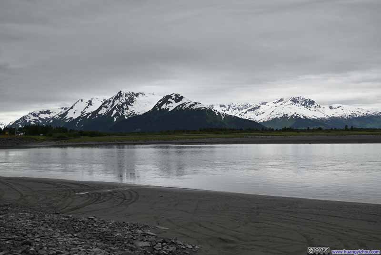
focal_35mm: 35
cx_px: 190
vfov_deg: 37.9
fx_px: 371
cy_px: 128
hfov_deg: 54.4
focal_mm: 35
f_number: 4.5
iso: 100
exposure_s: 1/1250
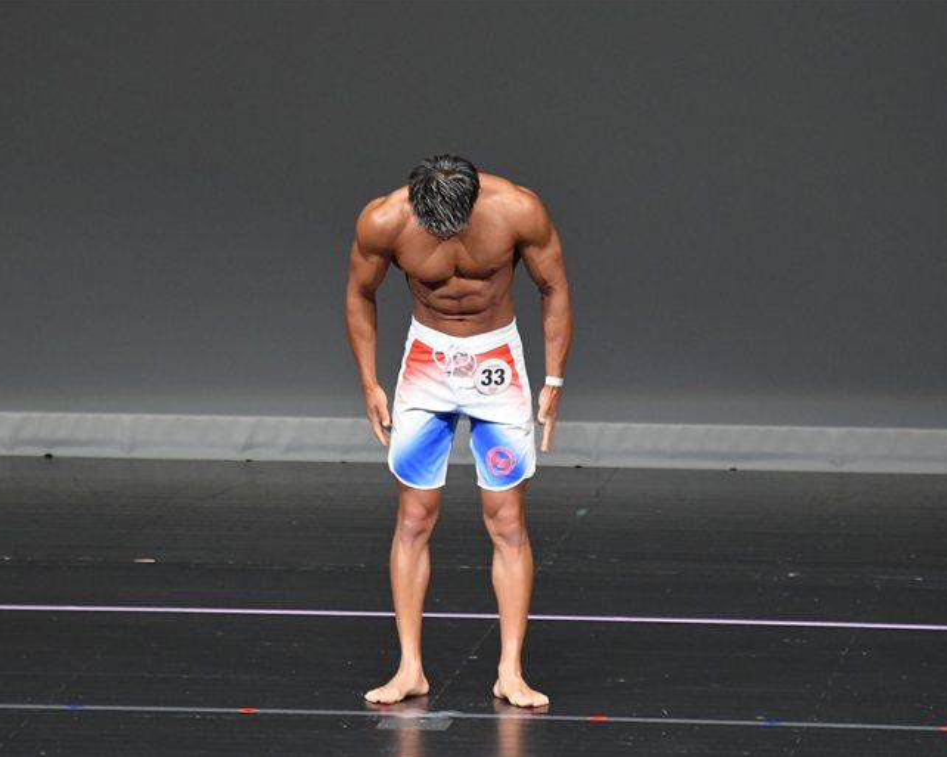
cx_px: 454
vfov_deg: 4.0
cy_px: 378
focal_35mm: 391
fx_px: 10954
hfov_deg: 5.0
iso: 4000
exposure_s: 1/400
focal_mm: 230
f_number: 5.6
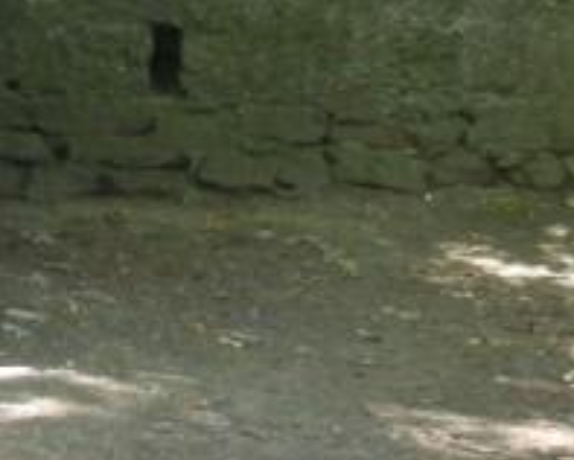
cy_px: -189
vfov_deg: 9.9
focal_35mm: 152
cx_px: -189
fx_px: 2585
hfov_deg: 12.3
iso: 400
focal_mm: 5.4
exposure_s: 1/46.5
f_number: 3.5
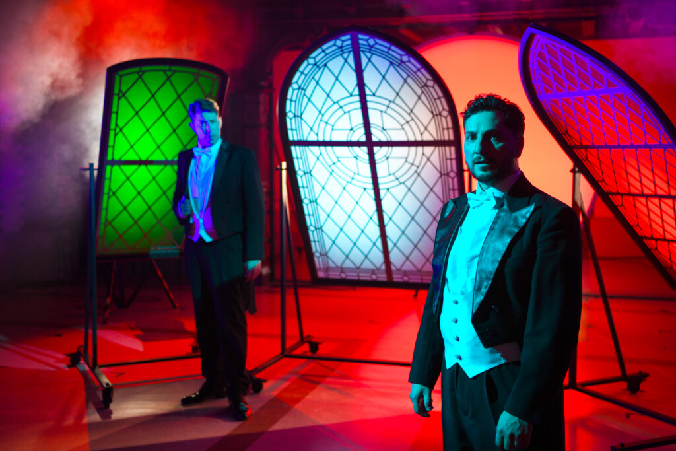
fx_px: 864
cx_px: 338
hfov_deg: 42.7
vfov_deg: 29.3
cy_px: 226
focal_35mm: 46
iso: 500
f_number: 2.8
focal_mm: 46
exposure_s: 1/40
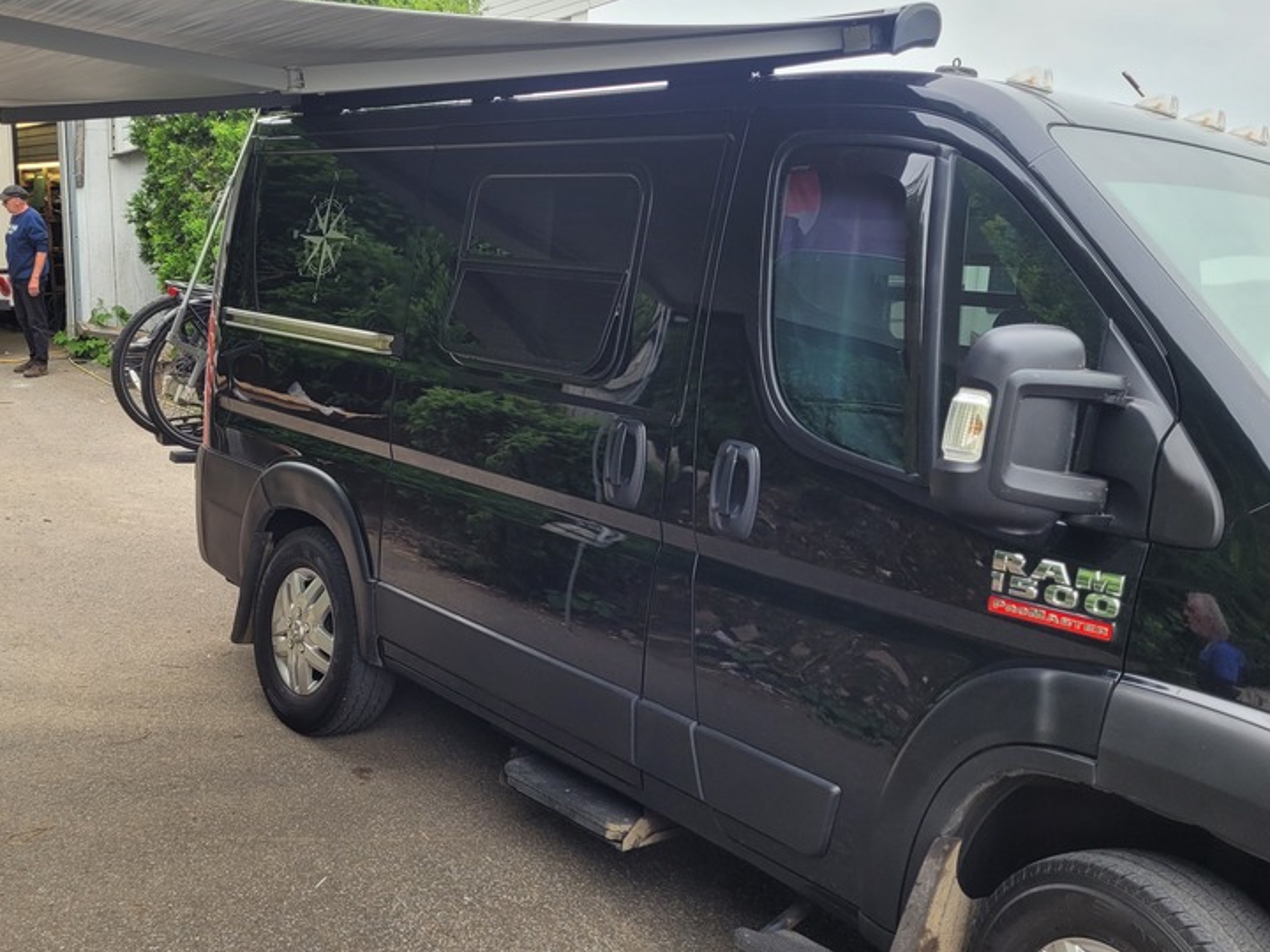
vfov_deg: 38.6
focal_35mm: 37
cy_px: 444
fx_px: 1357
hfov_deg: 49.9
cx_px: 522
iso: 40
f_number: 1.8
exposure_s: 1/251
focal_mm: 5.4
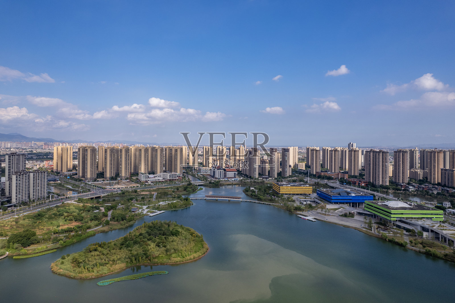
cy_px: 152
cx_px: 228
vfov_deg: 57.2
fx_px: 278
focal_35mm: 22
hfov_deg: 78.6
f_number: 2.8
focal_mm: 8.38
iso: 100
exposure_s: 1/1600
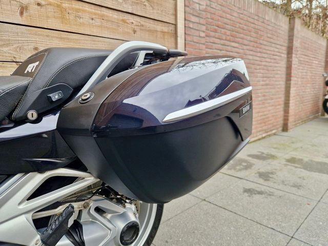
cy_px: 123
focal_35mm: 23
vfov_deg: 58.9
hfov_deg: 73.9
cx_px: 164
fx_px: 218
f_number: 1.8
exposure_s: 1/180
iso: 160
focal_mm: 5.4
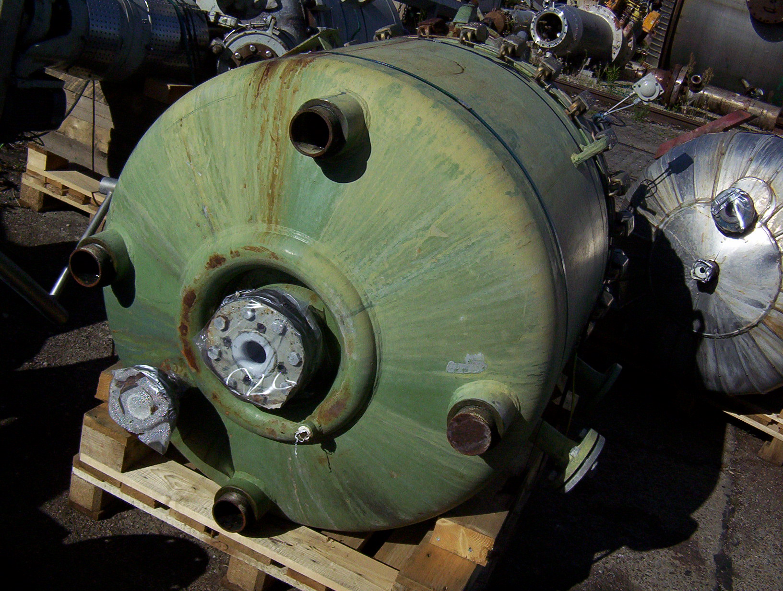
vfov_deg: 37.0
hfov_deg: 47.8
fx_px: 884
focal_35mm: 39
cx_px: 392
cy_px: 296
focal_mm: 5.26
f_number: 3.84
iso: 100
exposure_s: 1/2604
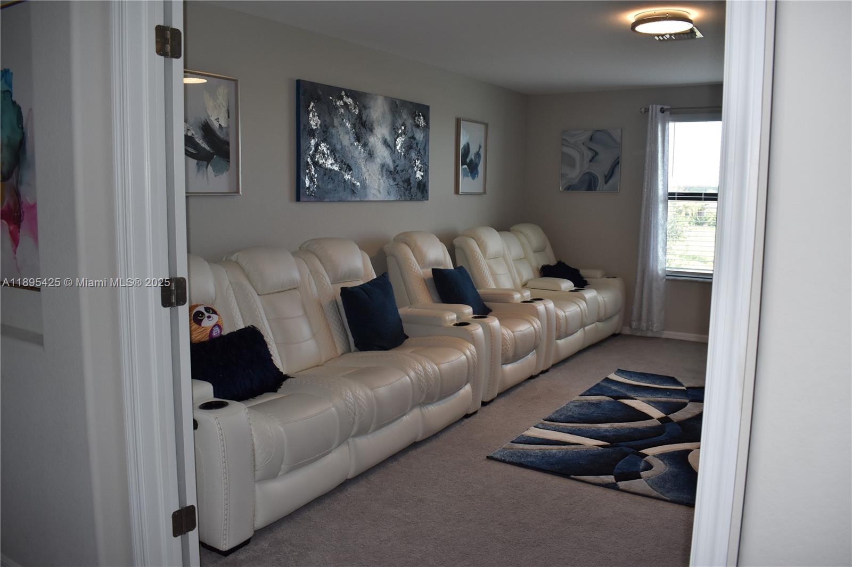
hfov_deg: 67.4
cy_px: 284
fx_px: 639
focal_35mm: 27
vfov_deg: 47.9
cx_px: 426
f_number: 5.6
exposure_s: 1/125
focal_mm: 18
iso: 640
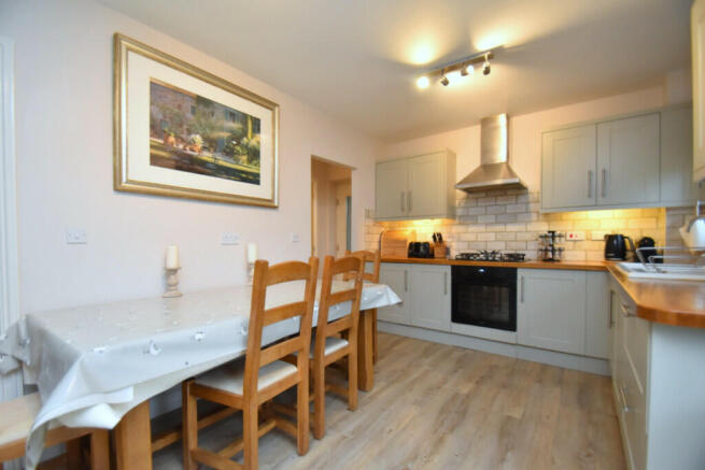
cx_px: 352
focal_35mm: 15
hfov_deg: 100.4
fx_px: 294
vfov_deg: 77.4
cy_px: 235
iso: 1000
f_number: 4
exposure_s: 1/125
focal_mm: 10
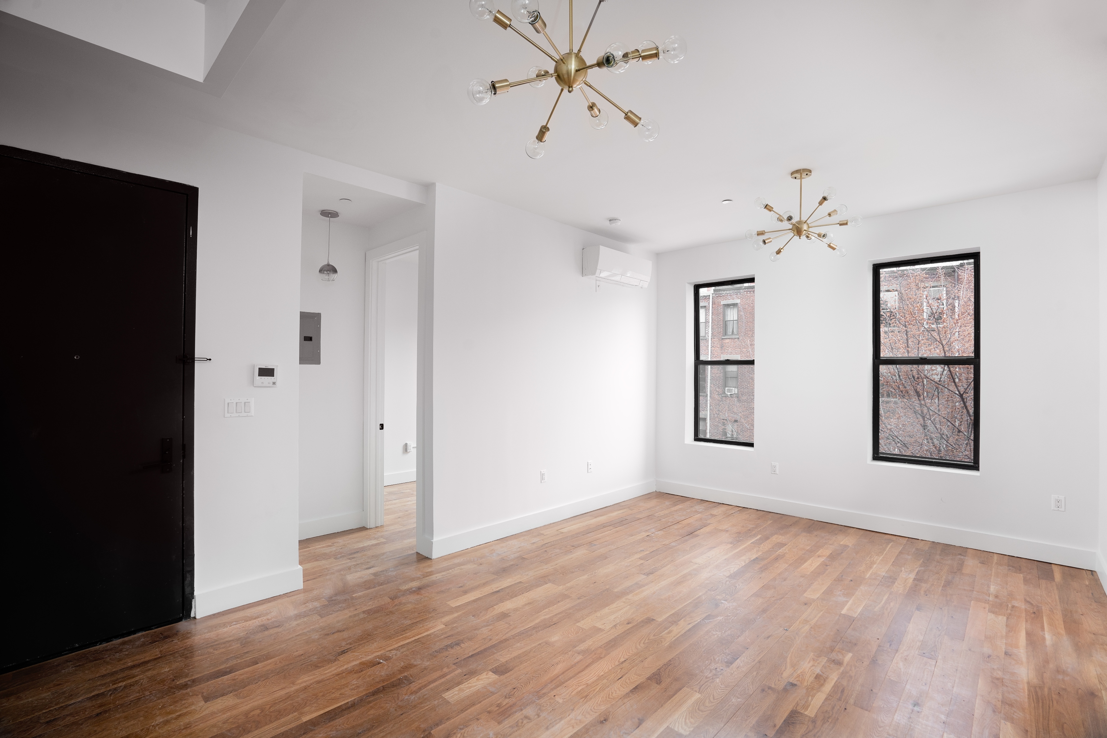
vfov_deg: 73.8
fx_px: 492
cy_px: 369
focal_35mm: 16
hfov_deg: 96.7
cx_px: 554
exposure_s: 1.3
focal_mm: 16
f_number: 8
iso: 320
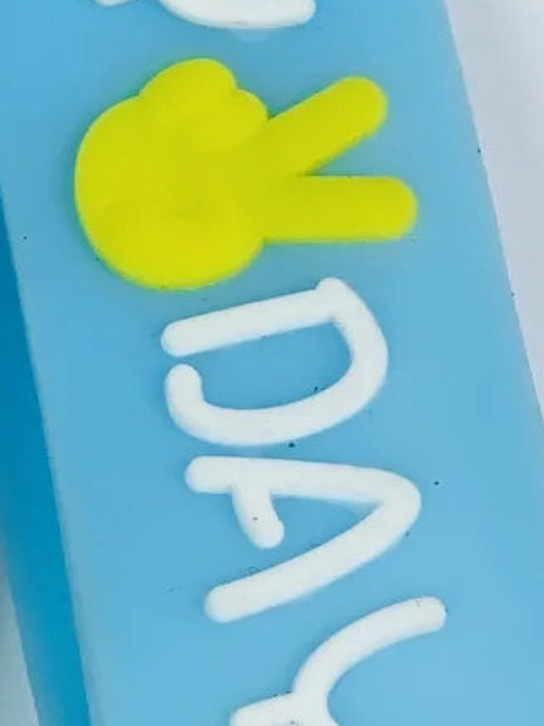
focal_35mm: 304
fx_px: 6376
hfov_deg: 4.9
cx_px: -252
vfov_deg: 6.5
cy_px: -202
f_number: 2
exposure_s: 1/999
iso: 20
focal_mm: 6
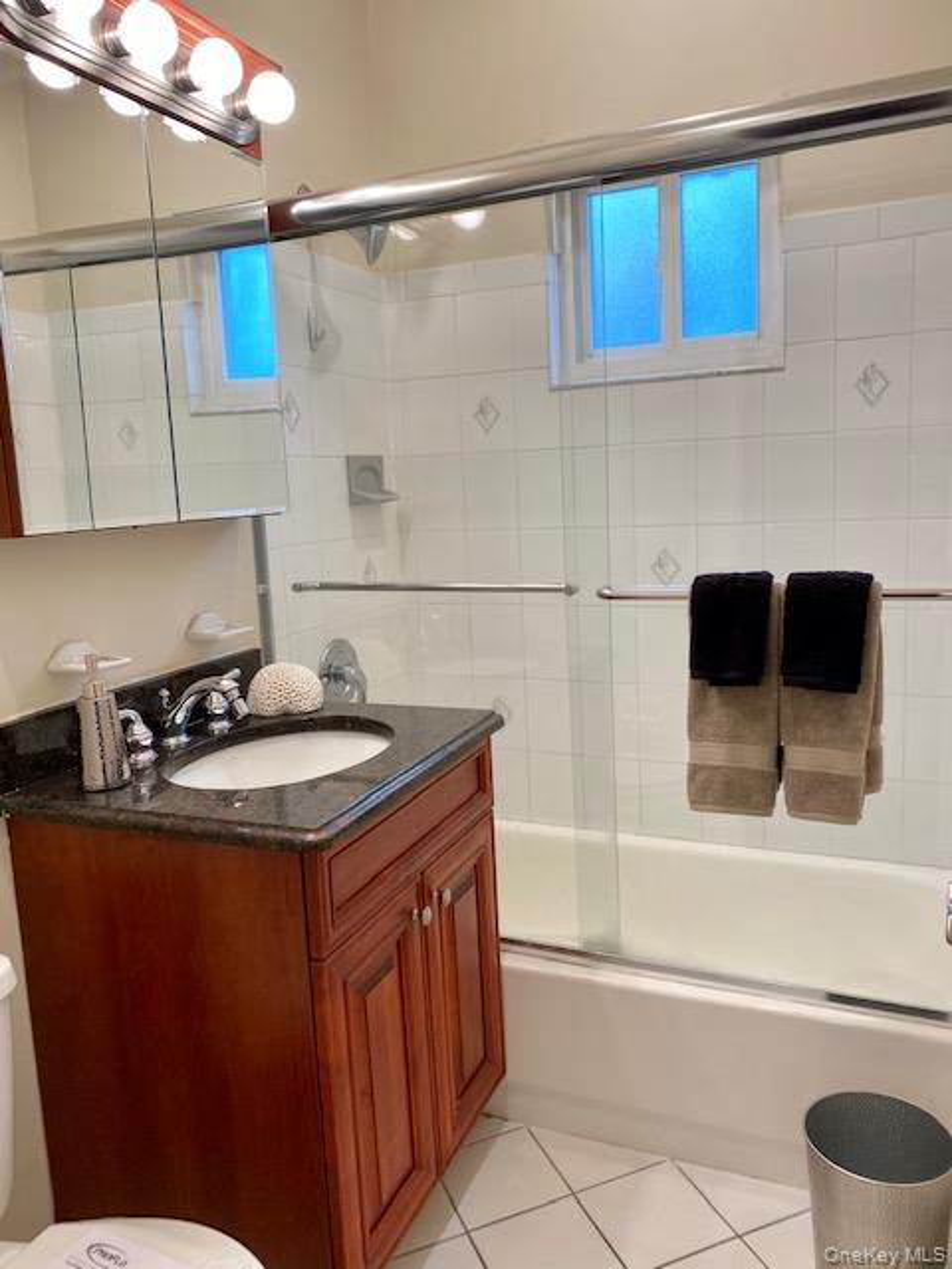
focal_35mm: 26
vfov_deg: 67.3
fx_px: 953
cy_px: 634
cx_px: 476
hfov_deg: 53.1
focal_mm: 4.25
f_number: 1.8
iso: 80
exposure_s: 1/120
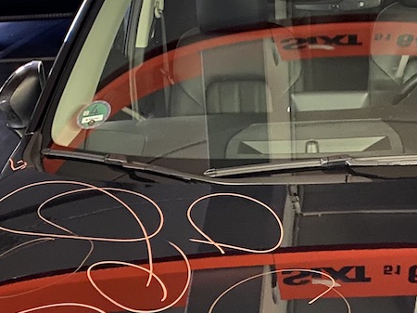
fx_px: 891
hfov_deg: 25.8
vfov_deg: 19.1
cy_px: 344
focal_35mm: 74
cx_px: 344
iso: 640
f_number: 1.8
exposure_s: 1/8
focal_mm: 4.25
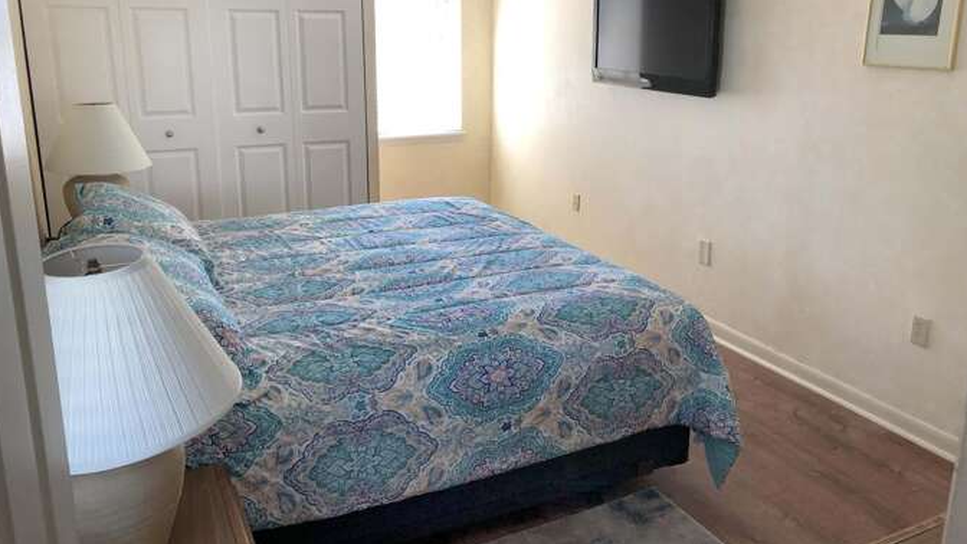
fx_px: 795
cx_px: 483
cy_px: 227
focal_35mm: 31
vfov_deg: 37.7
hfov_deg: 62.6
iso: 25
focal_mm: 3.99
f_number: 1.8
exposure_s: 1/30
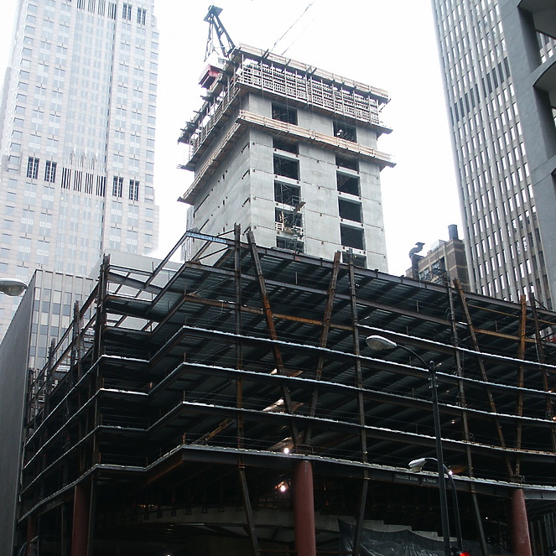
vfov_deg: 39.8
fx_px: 763
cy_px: 338
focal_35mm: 42
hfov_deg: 40.0
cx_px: 276
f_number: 3
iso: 64
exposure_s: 1/45
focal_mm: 7.18
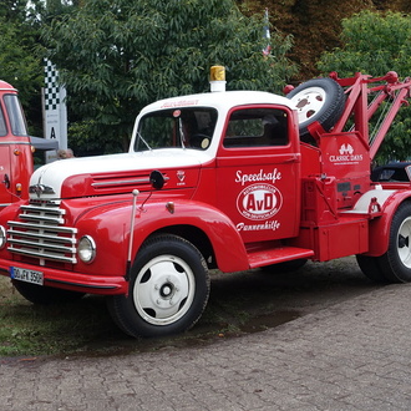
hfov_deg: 31.6
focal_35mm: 54
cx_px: 208
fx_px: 725
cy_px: 189
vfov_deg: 31.6
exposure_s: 1/250
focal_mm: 12.99
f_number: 4
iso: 125
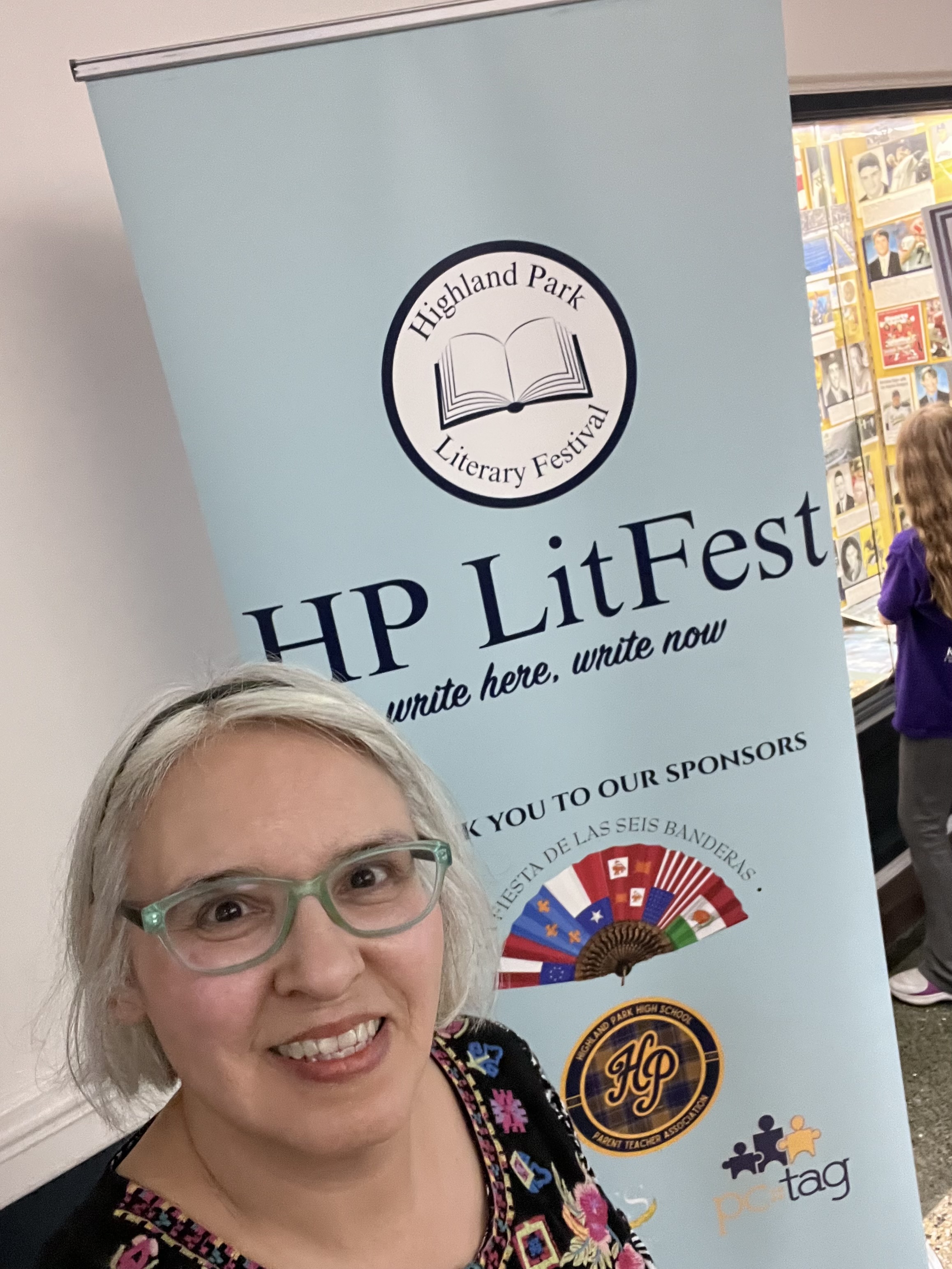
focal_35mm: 30
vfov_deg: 60.0
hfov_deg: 46.8
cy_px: 634
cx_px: 476
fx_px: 1100
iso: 640
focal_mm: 2.71
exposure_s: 1/30
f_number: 2.2
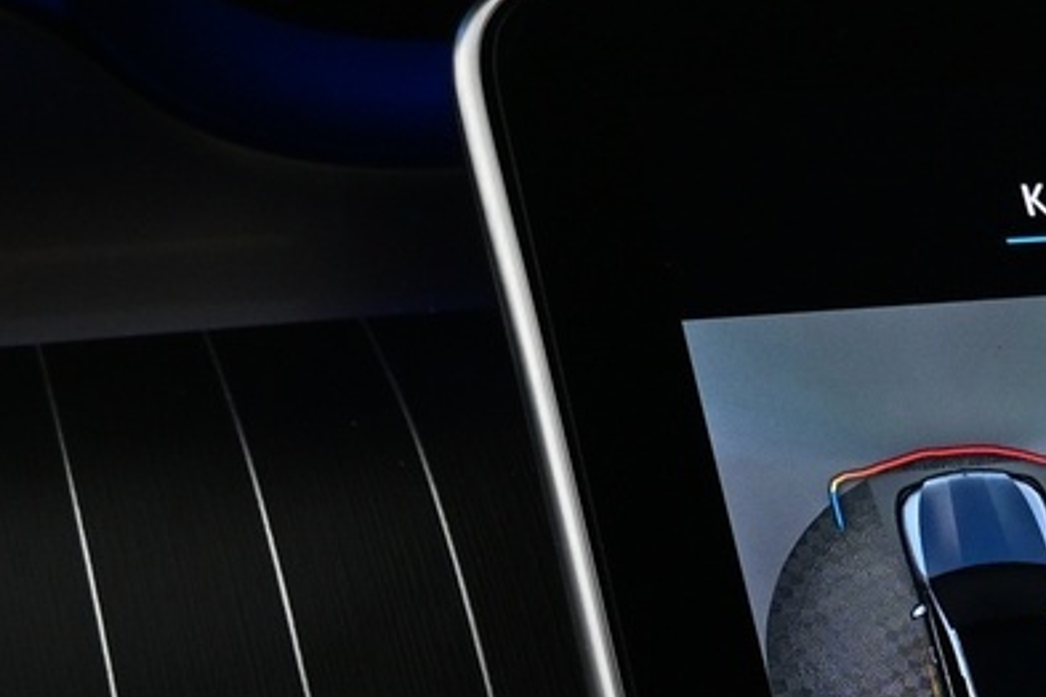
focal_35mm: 99
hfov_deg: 18.0
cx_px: 1642
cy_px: 827
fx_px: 2876
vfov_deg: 13.5
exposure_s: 1/40
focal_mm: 16
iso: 640
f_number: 3.5
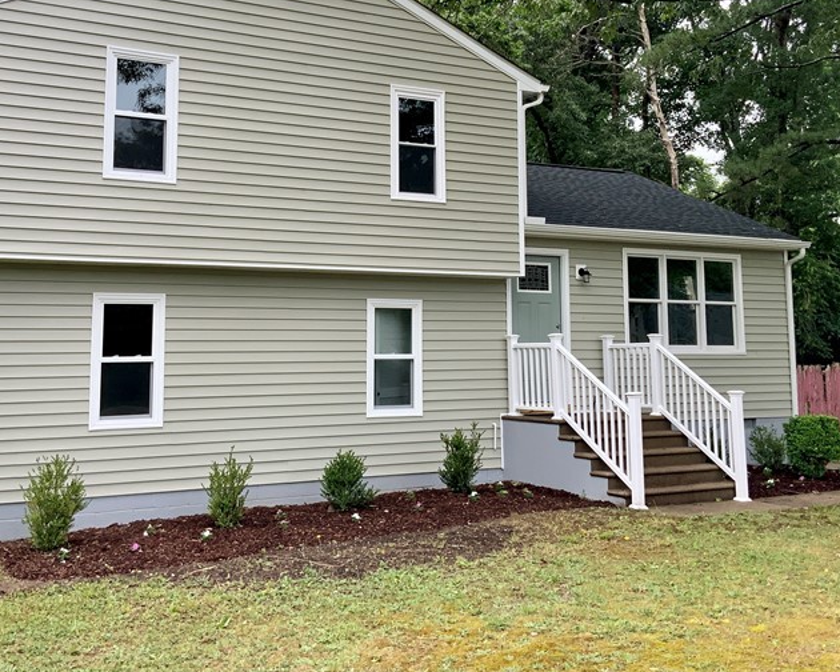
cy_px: 203
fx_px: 1144
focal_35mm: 46
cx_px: 416
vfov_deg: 32.4
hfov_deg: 40.3
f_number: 1.8
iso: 16
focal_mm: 3
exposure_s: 1/184
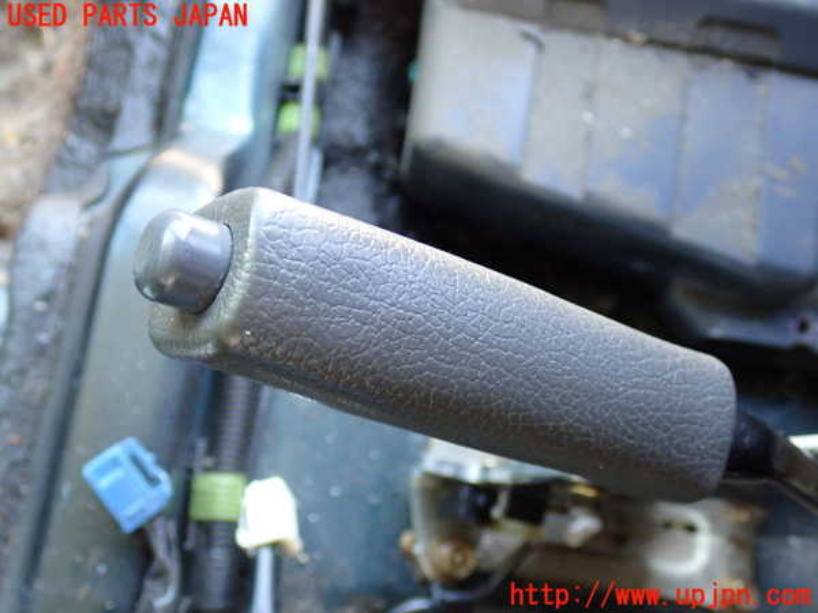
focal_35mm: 44
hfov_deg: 42.9
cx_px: 409
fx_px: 1040
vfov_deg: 32.9
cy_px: 306
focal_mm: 7.84
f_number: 2.9
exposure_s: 1/40
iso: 500
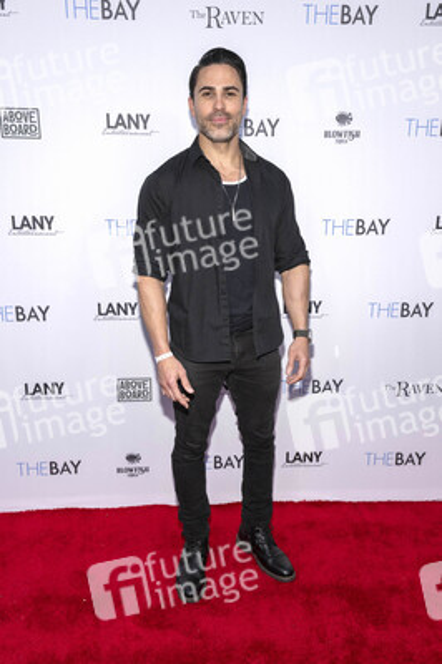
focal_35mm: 28
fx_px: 517
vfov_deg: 65.5
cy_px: 332
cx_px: 221
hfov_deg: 46.3
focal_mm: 28
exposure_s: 1/200
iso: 800
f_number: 5.6
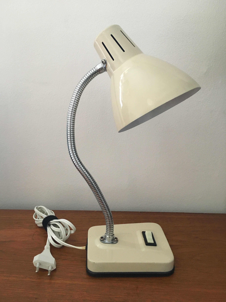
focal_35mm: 29
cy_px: 151
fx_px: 252
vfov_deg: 61.7
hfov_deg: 48.2
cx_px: 113
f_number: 2.2
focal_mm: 4.15
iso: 250
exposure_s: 1/33
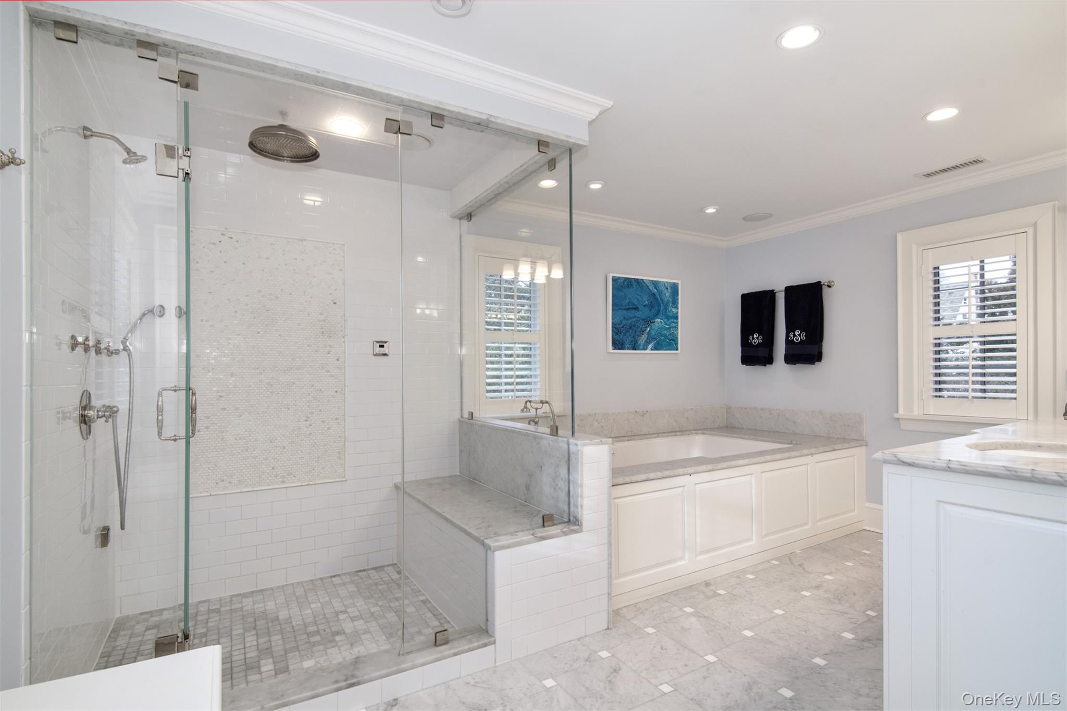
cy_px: 356
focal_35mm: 16
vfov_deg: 72.0
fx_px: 489
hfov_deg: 95.0
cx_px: 534
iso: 640
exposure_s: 1/100
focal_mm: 11
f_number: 11
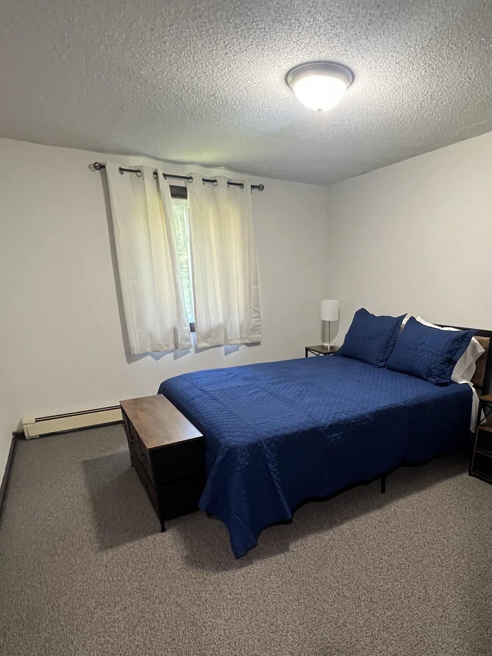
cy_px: 410
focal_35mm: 19
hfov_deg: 67.7
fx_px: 360
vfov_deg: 83.0
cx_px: 306
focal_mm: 1.57
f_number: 1.8
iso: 640
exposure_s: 1/60
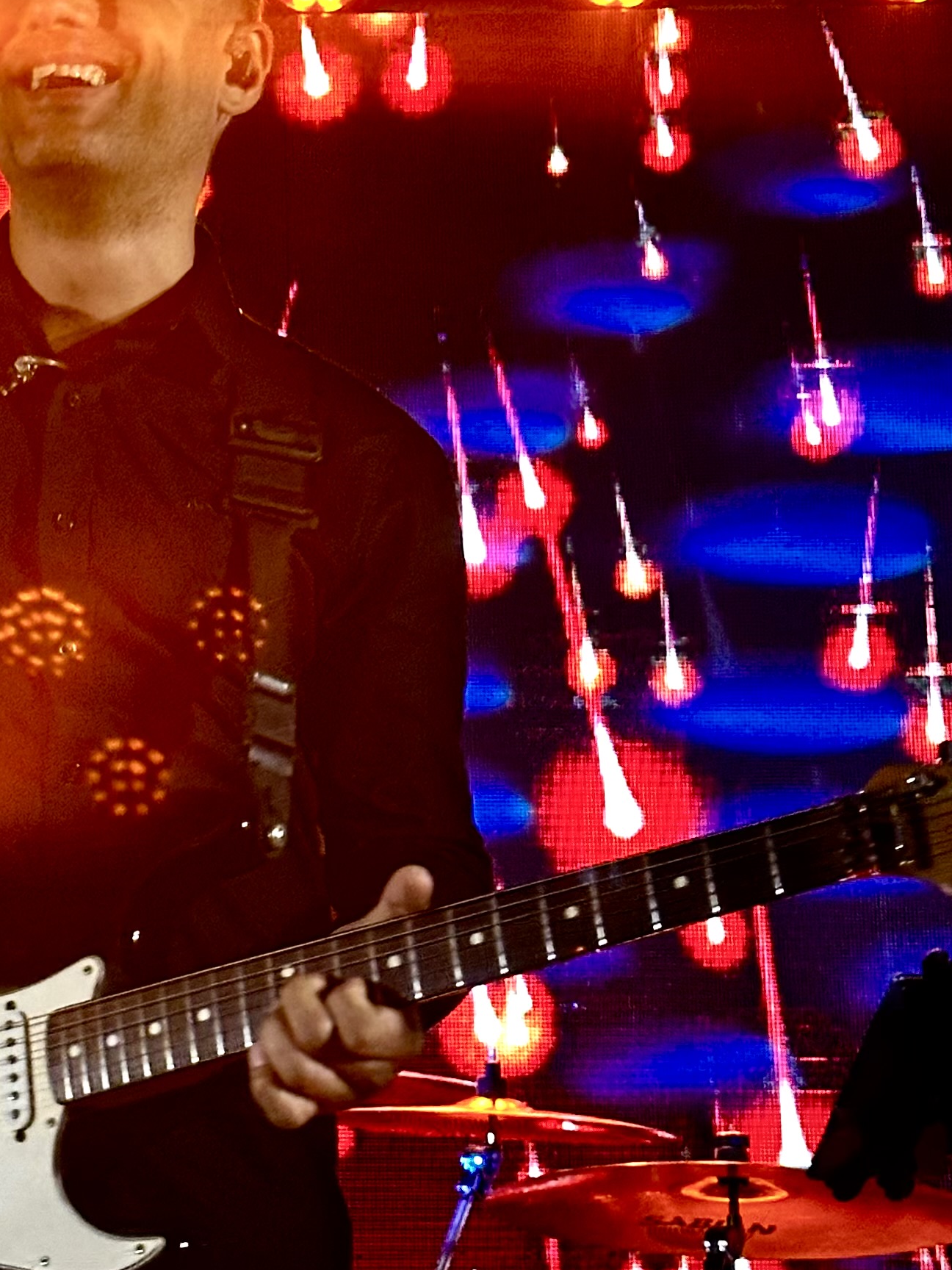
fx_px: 4107
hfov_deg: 12.9
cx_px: -148
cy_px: 404
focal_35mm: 112
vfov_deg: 17.5
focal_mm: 6.86
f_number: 1.78
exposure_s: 1/38
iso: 250
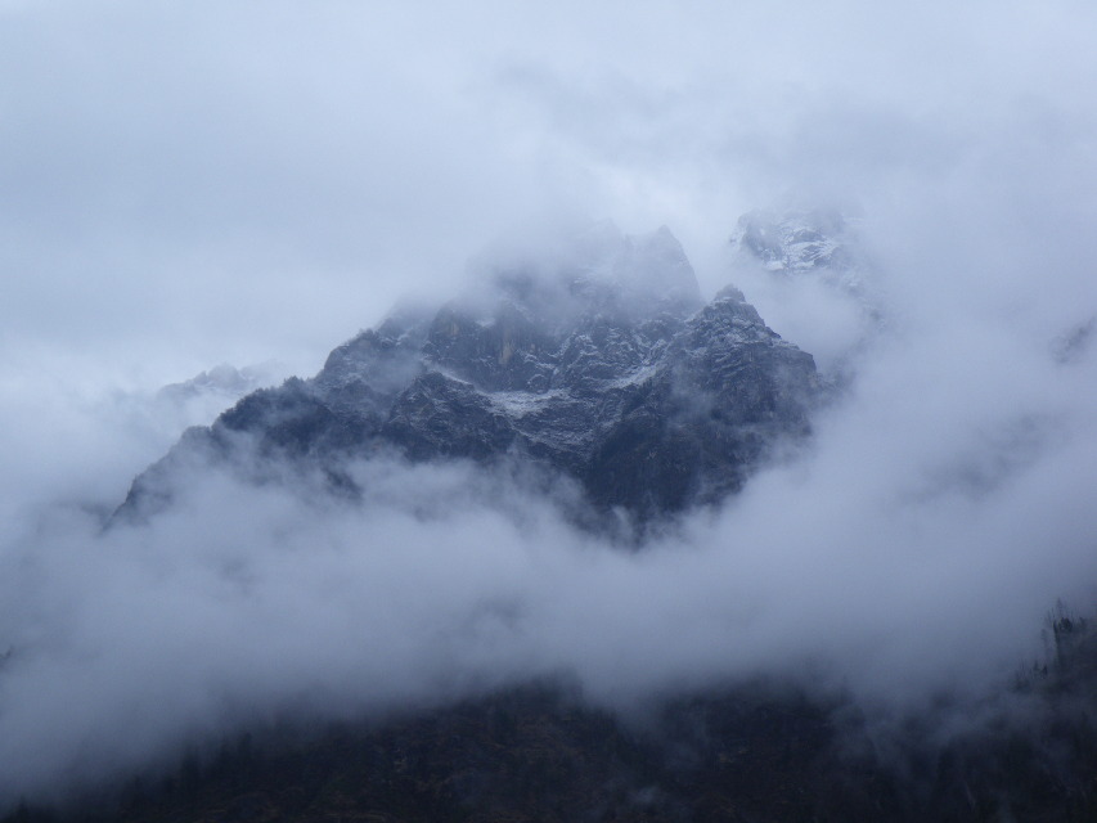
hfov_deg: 37.5
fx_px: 1616
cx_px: 548
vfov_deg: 28.6
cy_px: 412
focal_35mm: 51
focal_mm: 9.1
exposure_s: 1/160
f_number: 4.4
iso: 50
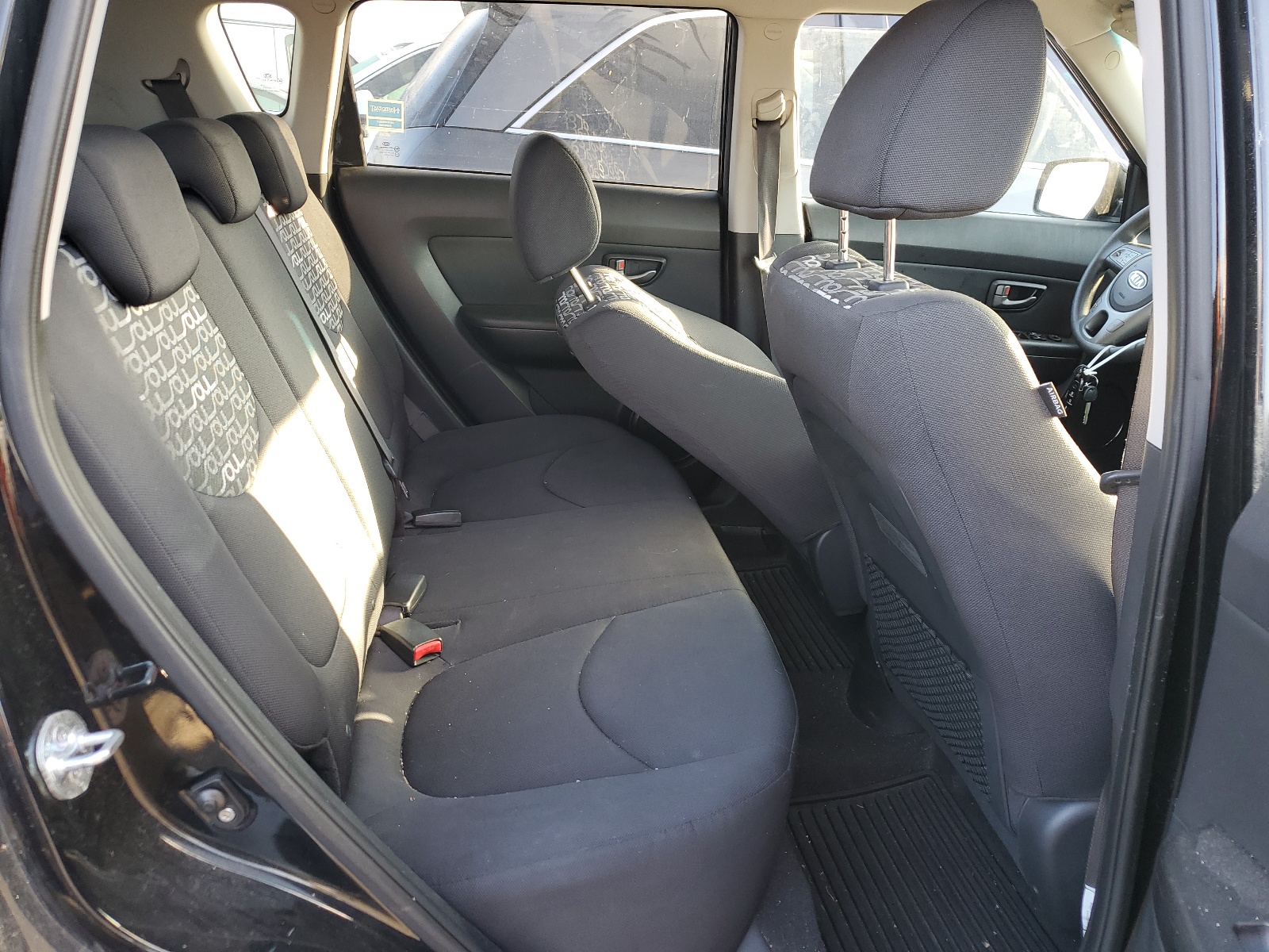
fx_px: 953
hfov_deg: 67.3
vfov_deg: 53.1
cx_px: 634
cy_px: 476
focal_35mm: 26
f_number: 1.5
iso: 51
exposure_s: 1/60.2
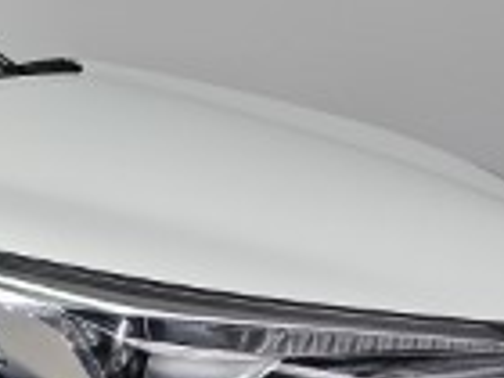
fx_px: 1529
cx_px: -364
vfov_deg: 13.5
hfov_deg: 16.2
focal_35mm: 105
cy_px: 518
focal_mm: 6.3
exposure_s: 1/100
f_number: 1.7
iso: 25
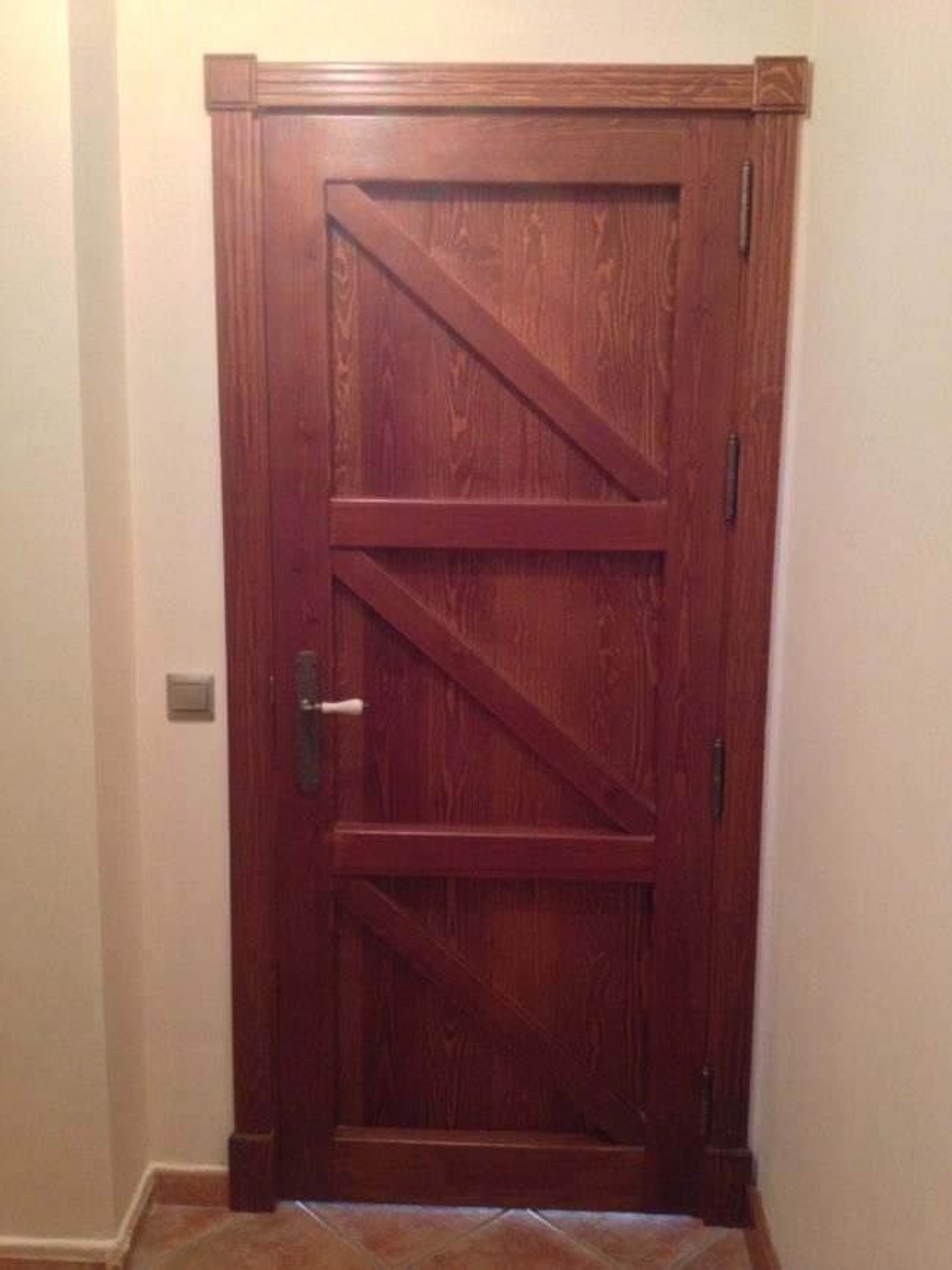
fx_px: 1284
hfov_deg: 40.7
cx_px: 476
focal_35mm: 35
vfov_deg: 52.6
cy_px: 635
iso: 400
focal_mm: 4.28
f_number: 2.4
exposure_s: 1/15
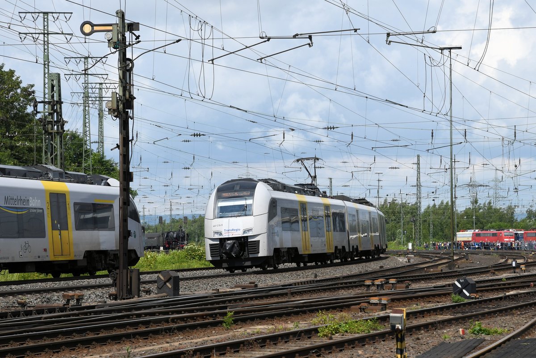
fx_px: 1385
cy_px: 179
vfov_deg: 14.7
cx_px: 268
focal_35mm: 93
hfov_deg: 21.9
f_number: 10
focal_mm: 62
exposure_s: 1/800
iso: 320
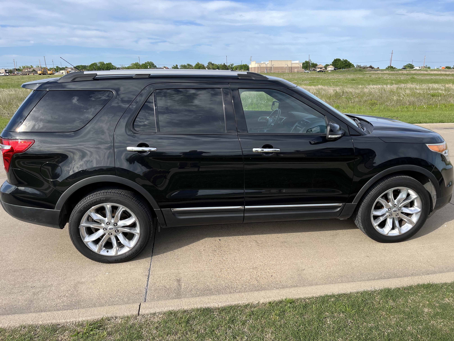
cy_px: 170
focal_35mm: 26
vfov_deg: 53.1
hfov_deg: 67.3
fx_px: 341
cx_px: 227
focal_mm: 5.1
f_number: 1.6
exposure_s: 1/2101
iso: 50
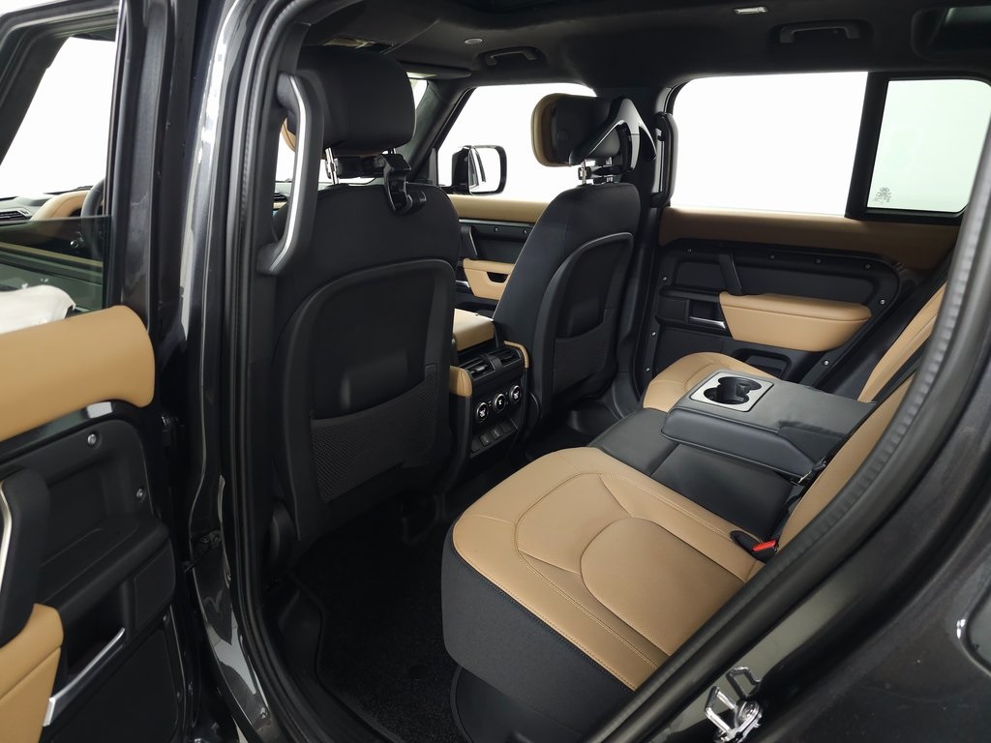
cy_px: 372
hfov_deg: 73.9
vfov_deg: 58.9
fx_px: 658
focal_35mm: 23
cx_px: 496
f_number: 1.7
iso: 320
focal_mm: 6.3
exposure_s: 1/60
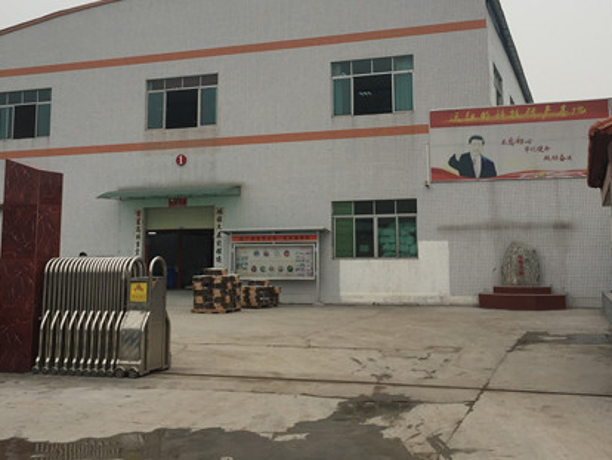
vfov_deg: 34.1
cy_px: 155
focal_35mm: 42
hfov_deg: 44.7
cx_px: 328
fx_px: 743
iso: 32
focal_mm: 4.15
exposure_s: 1/494
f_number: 2.2
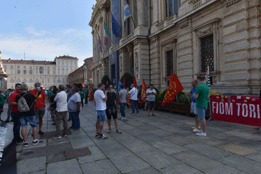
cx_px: 130
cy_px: 87
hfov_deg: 73.7
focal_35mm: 24
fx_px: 174
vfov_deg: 53.1
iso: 320
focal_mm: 24
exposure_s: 1/320
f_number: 11
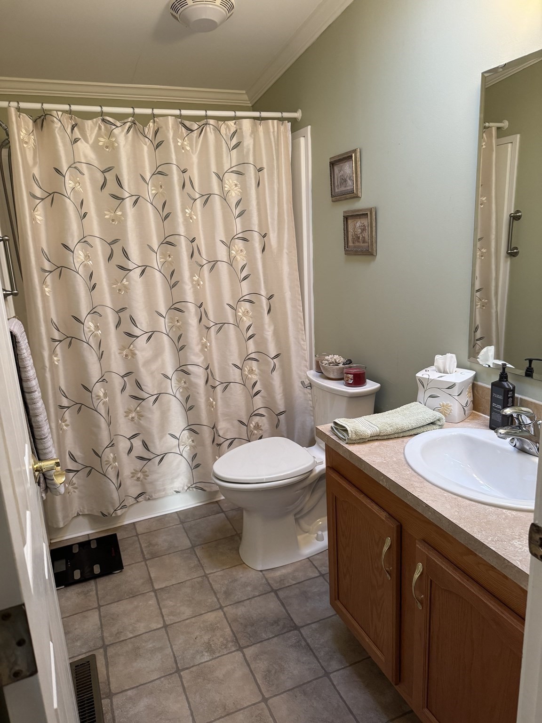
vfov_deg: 71.6
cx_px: 271
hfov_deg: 56.8
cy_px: 362
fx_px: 501
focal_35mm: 24
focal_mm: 6.76
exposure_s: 1/60
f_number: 1.78
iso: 250
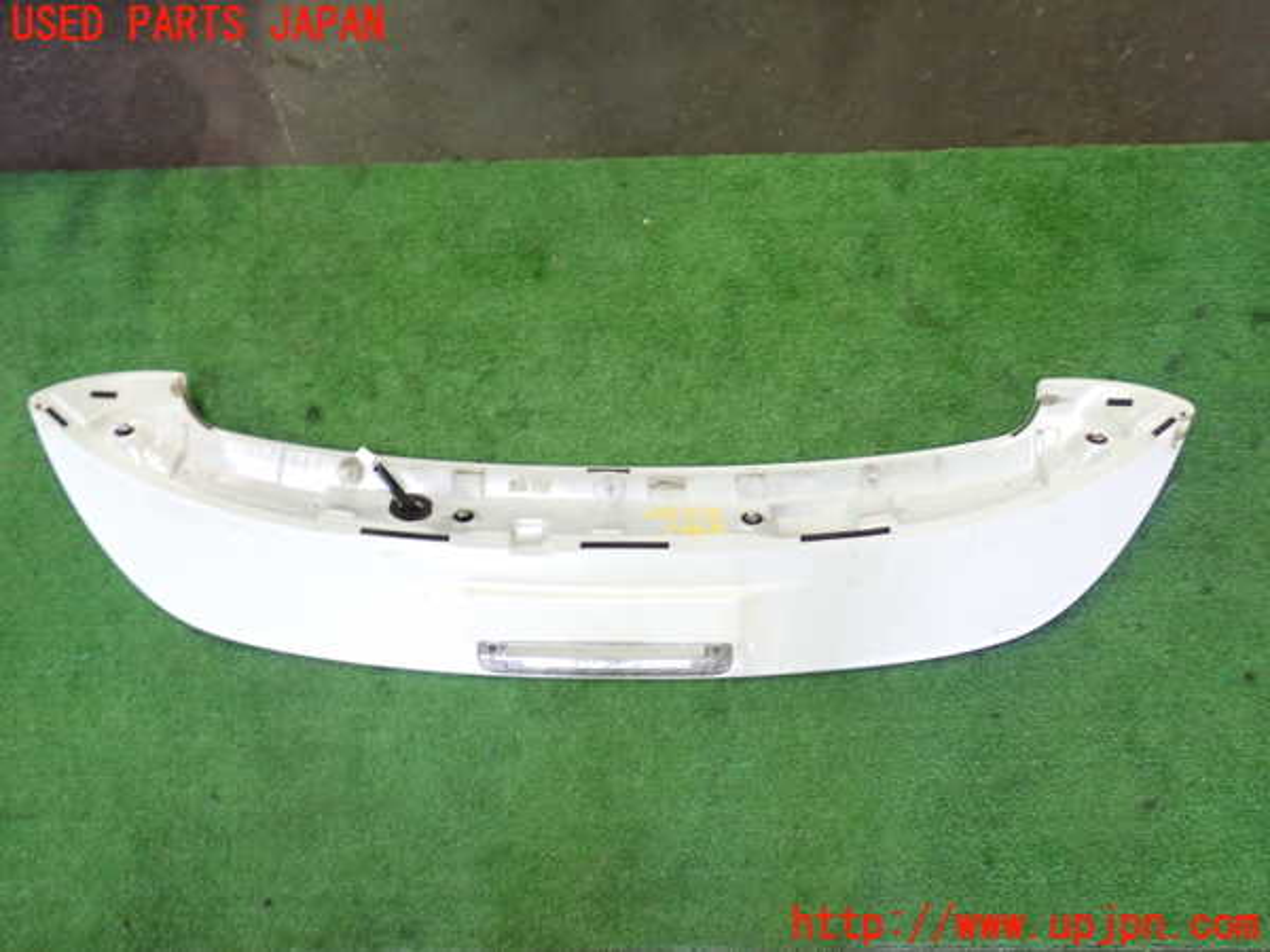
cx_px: 635
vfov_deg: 39.7
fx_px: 1321
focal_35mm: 36
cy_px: 476
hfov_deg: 51.4
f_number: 2.5
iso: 400
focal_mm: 6.37
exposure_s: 1/40
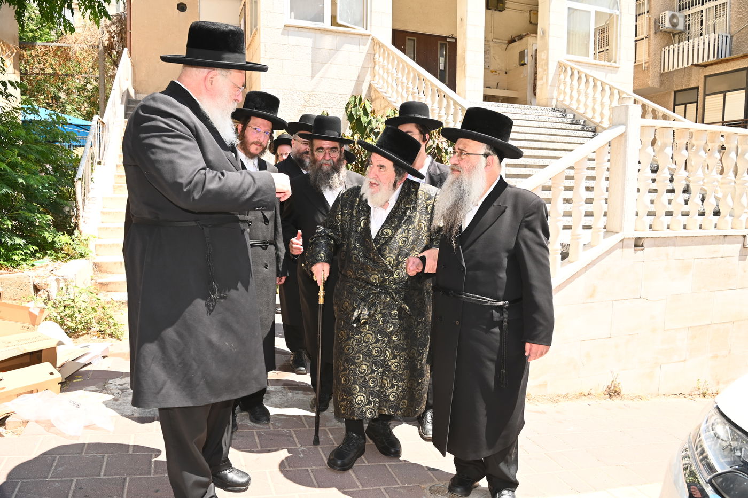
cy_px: 249
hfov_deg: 73.8
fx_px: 498
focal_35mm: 24
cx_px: 374
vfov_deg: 53.1
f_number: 10
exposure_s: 1/200
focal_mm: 24
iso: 400
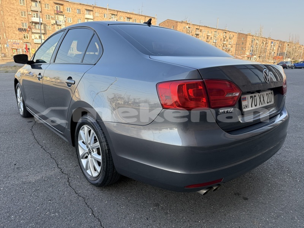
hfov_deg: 71.6
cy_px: 114
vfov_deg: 56.8
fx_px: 211
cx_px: 152
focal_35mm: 24
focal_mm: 6.76
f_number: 1.78
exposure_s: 1/757
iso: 100
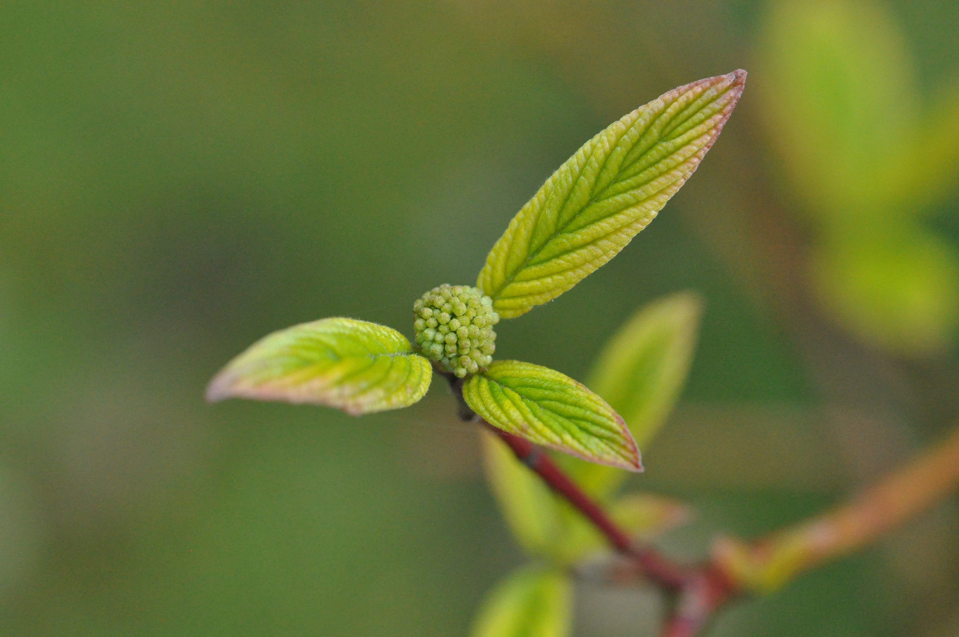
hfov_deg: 13.1
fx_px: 4190
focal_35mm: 158
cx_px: 480
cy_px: 318
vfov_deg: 8.7
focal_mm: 105
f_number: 6.3
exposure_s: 1/640
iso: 2000
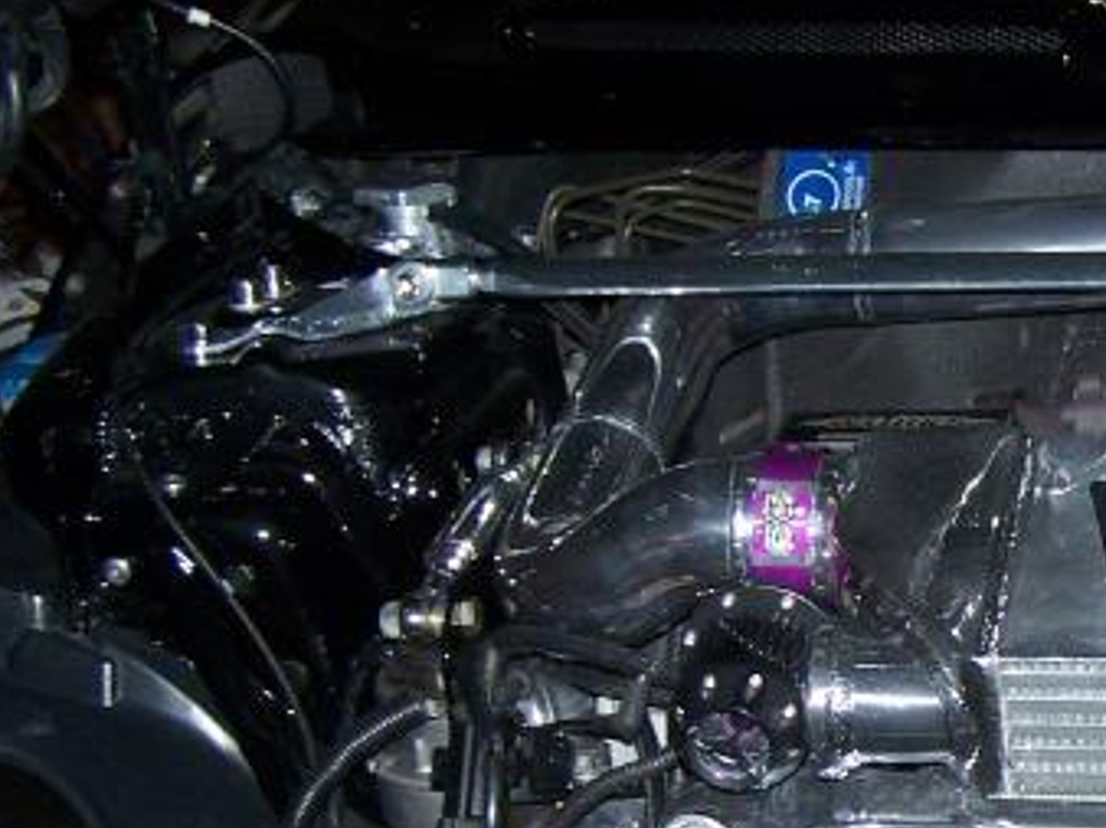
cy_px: 700
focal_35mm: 90
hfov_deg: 20.6
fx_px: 2874
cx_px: 1270
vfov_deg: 16.2
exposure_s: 1/60
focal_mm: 6.3
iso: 80
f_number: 2.8
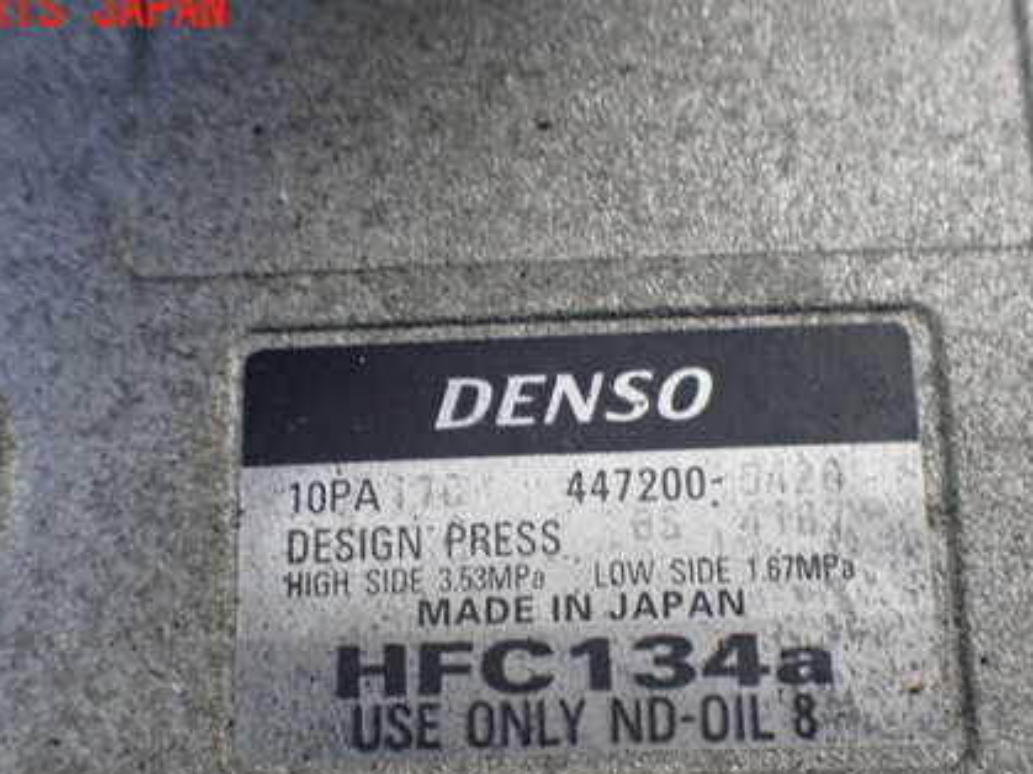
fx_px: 1283
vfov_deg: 33.2
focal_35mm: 43
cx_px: 518
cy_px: 535
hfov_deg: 43.9
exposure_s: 1/80
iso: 800
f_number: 2.3
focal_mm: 5.4
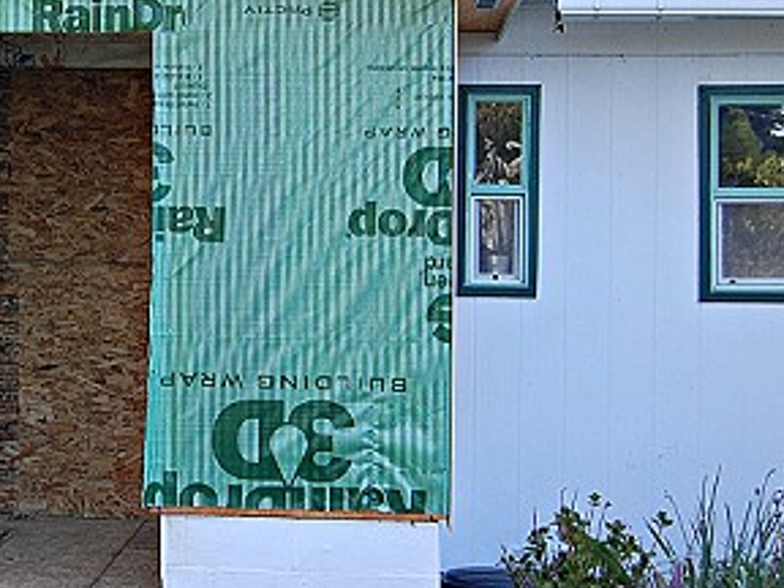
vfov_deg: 17.5
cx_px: 74
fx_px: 1902
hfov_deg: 22.7
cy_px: 192
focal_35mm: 84
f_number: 5.6
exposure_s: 1/125
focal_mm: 28
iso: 280
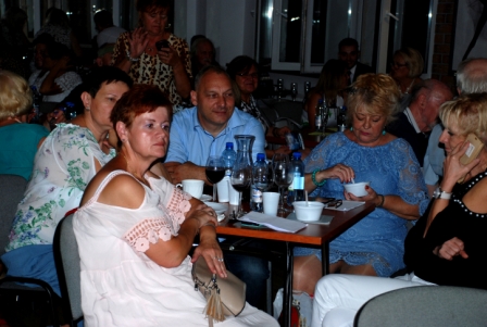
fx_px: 1058
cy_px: 164
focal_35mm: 78
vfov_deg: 17.6
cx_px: 244
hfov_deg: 25.9
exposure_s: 1/60
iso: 200
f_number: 5
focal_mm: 52
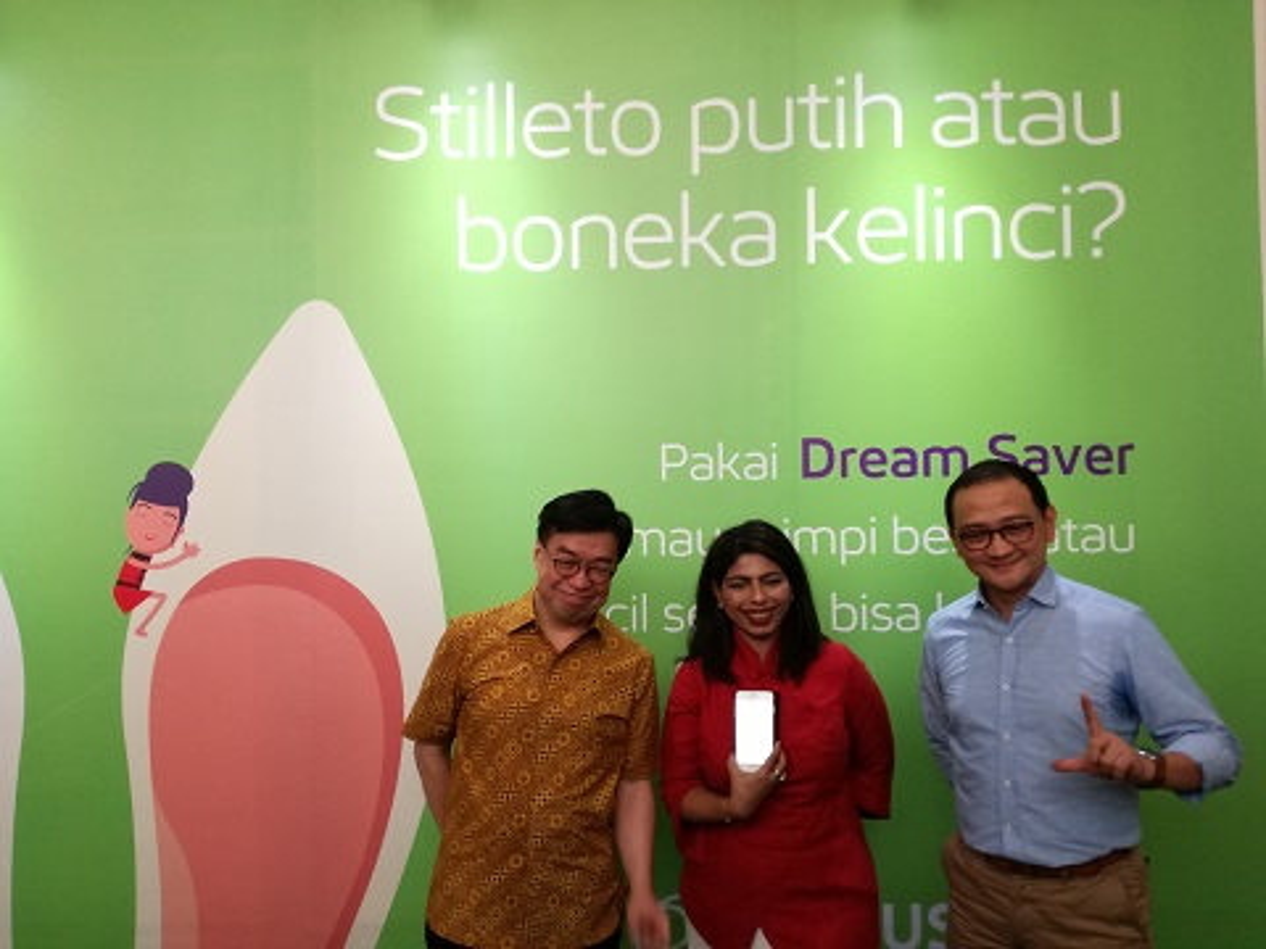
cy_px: 474
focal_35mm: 27
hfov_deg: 65.3
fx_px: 987
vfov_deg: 51.4
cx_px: 633
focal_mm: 3.79
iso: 160
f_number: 2
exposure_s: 1/33.3
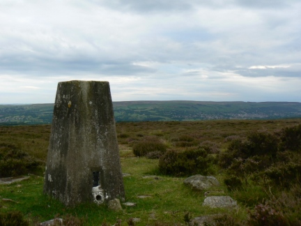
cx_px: 150
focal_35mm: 36
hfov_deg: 51.4
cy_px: 113
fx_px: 313
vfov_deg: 39.7
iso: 80
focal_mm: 6
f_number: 5
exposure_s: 1/100
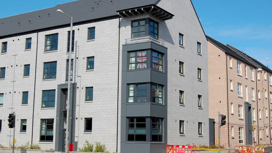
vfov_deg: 20.3
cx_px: 126
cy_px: 64
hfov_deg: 35.4
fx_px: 425
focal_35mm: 59
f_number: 10
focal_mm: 34
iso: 200
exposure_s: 1/400
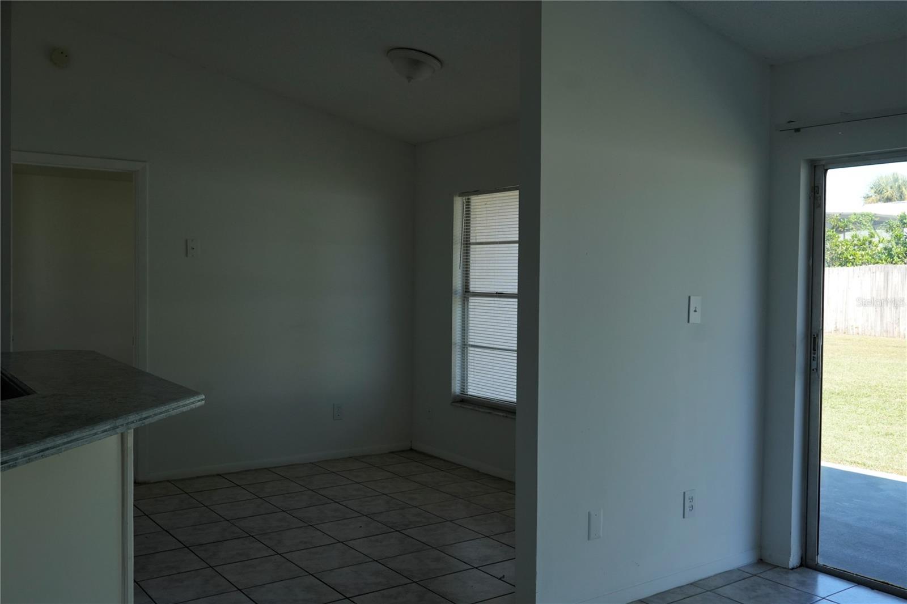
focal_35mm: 33
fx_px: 831
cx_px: 454
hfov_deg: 57.2
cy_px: 302
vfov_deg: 40.0
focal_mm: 22
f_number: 6.3
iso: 500
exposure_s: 1/320
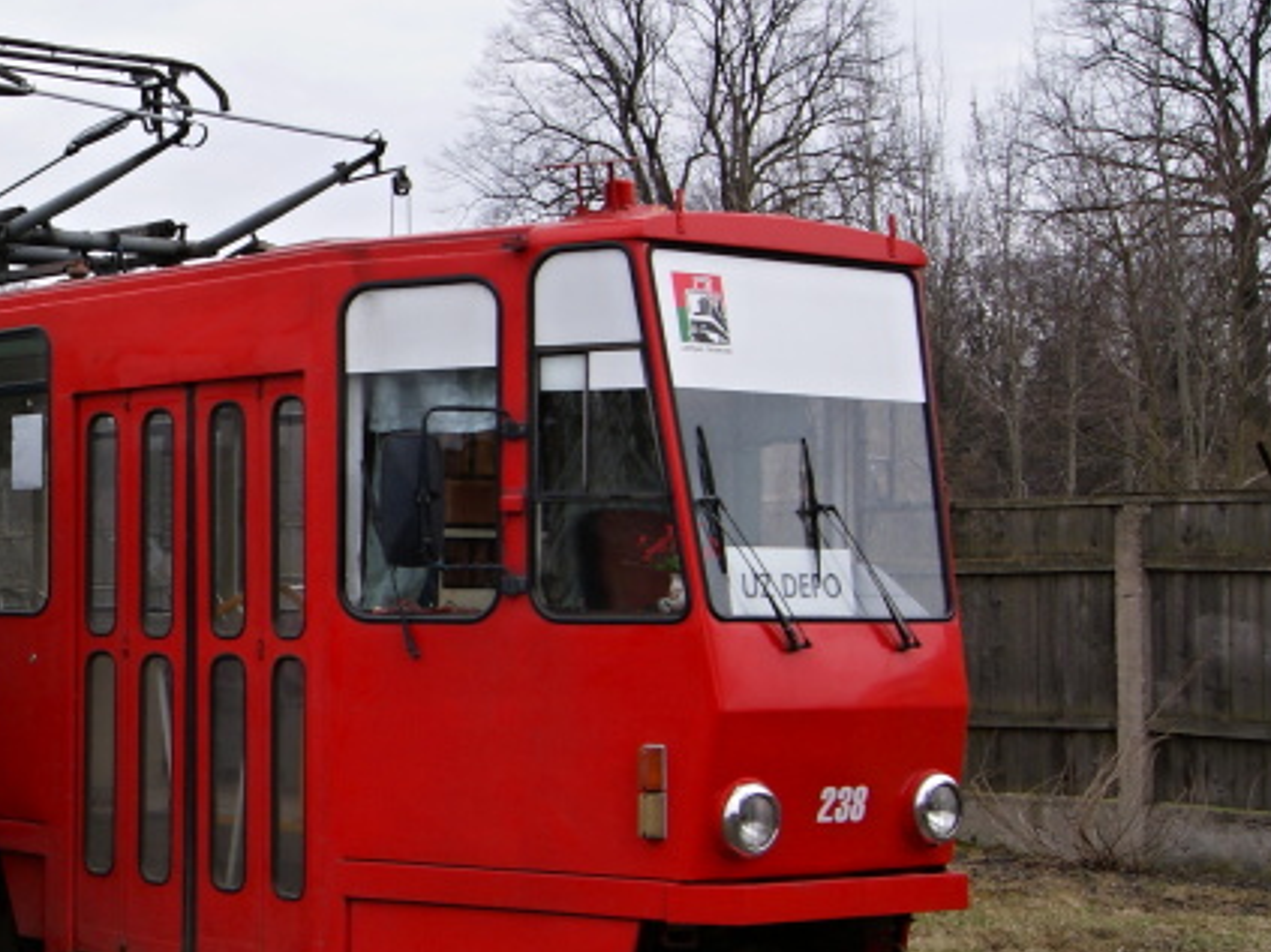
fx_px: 2569
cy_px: 375
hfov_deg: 25.2
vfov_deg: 21.0
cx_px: -228
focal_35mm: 70
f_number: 10
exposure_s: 1/80
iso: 100
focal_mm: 20
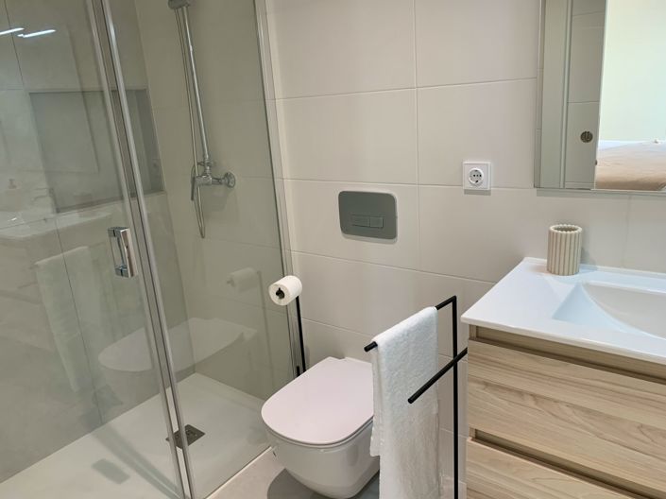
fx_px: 500
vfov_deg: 53.0
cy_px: 250
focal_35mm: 26
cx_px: 333
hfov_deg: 67.3
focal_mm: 4.25
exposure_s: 1/100
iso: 100
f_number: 1.8
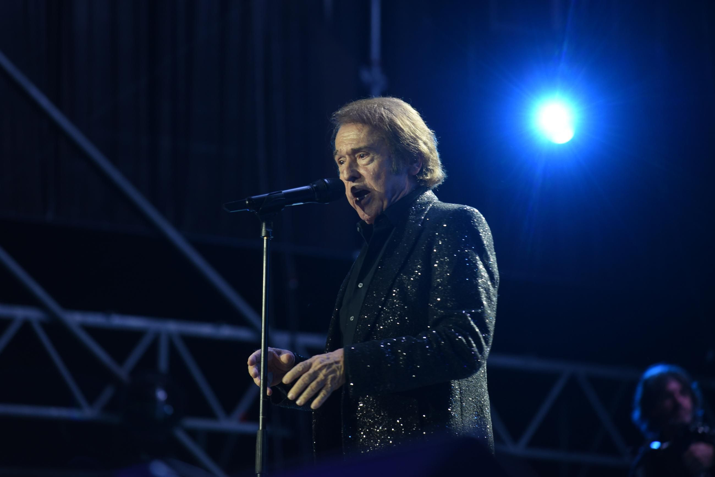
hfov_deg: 12.8
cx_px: 358
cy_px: 238
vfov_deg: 8.6
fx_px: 3179
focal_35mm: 160
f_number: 4
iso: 720
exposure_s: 1/100
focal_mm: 160
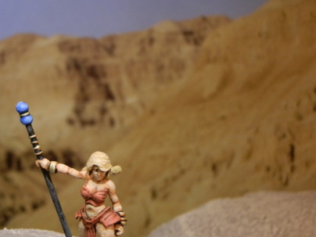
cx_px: 116
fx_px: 1187
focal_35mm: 130
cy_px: 110
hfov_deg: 15.1
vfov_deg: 11.4
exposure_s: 1/15
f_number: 4
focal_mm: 17.64
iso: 200
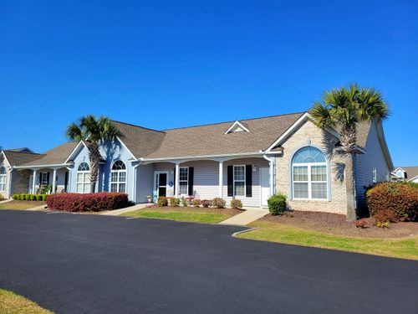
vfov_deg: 53.1
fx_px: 314
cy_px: 157
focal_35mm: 26
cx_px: 209
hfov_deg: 67.3
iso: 40
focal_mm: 5.4
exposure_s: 1/2308
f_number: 1.8
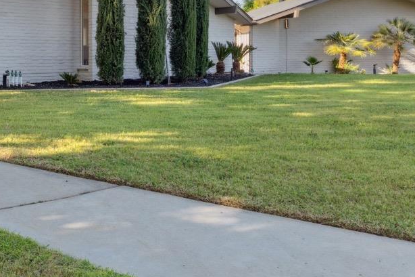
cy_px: 63
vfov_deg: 28.6
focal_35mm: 46
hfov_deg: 39.8
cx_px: 51
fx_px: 532
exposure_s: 1/100
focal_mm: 12.6
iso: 100
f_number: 8
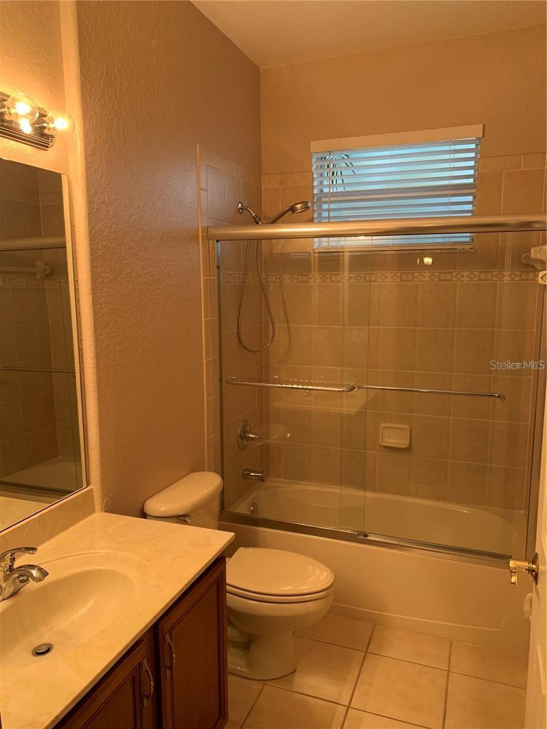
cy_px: 364
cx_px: 274
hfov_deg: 53.1
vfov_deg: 67.3
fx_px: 548
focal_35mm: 26
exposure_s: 1/60
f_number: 1.8
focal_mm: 4.25
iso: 125
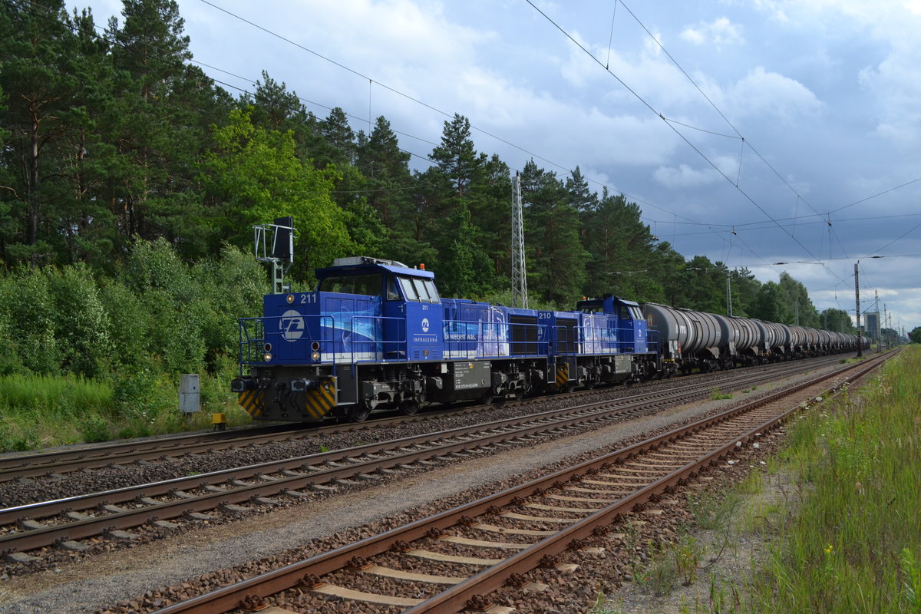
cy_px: 307
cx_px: 460
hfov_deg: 57.2
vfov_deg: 40.0
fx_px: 844
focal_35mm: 33
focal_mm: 22
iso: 800
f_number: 7.1
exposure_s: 1/1250
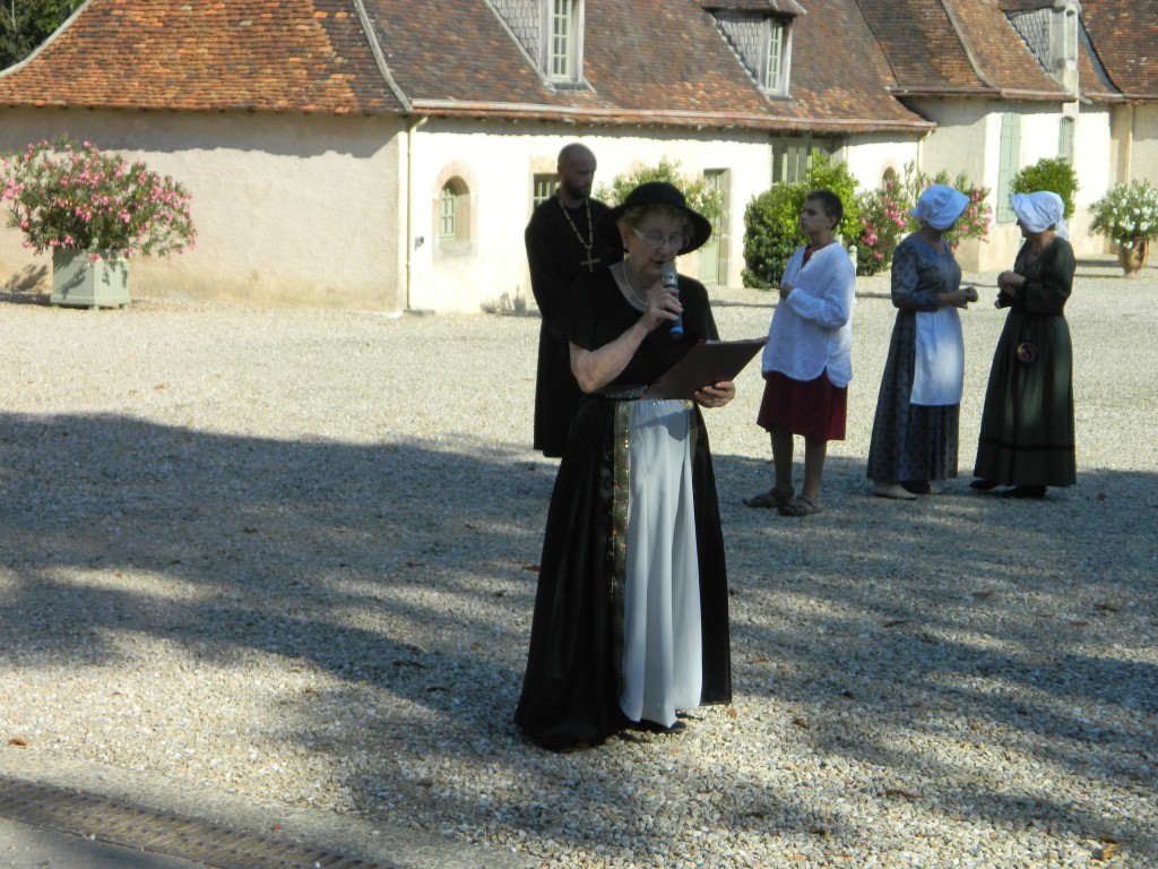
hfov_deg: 27.8
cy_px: 434
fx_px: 2342
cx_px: 579
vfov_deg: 21.0
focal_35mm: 70
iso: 80
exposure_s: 1/500
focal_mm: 12.6
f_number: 4
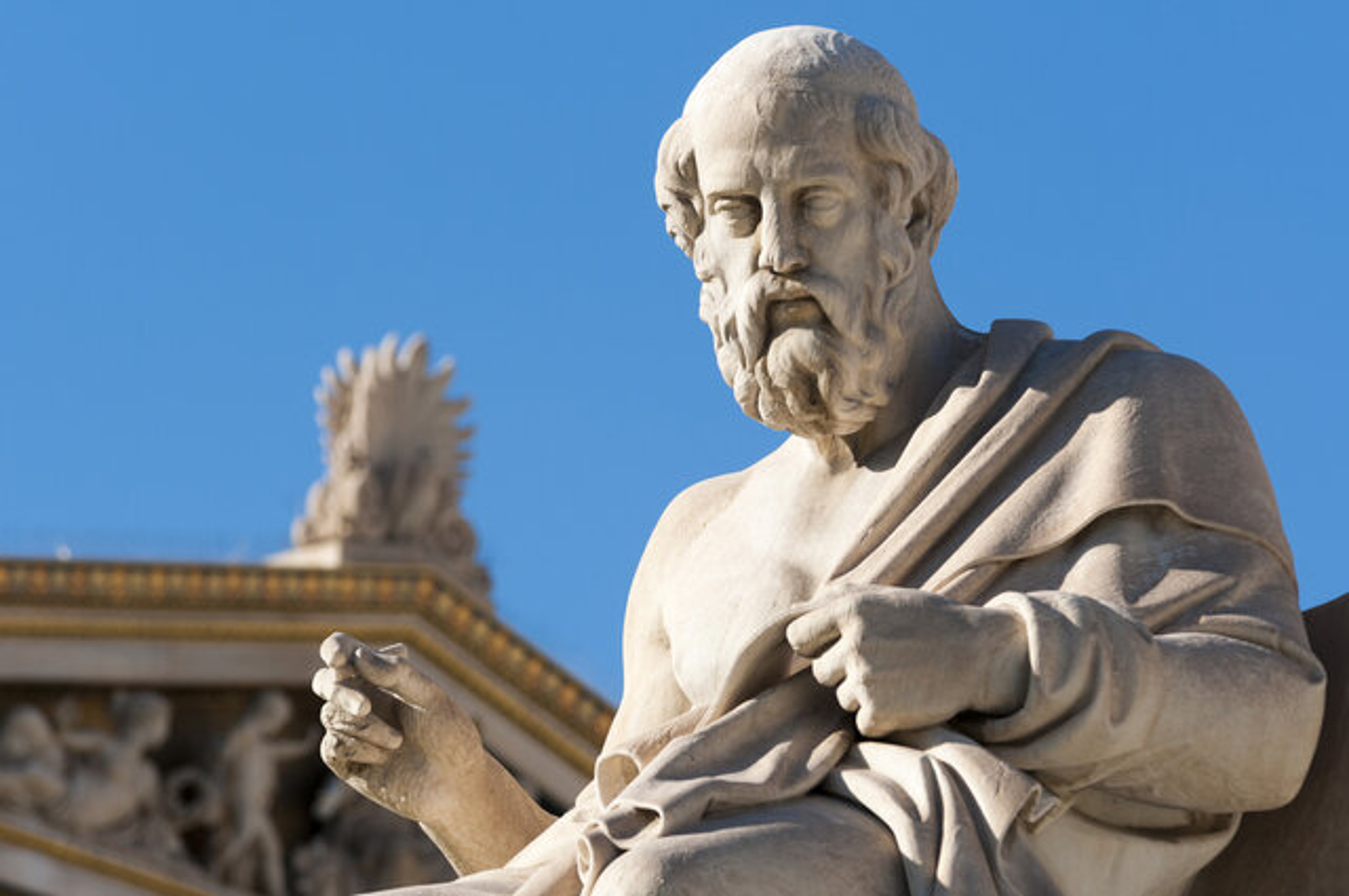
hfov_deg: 8.3
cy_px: 448
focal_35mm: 248
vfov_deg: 5.5
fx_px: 9263
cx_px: 674
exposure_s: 1/800
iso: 100
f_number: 5.6
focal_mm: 165
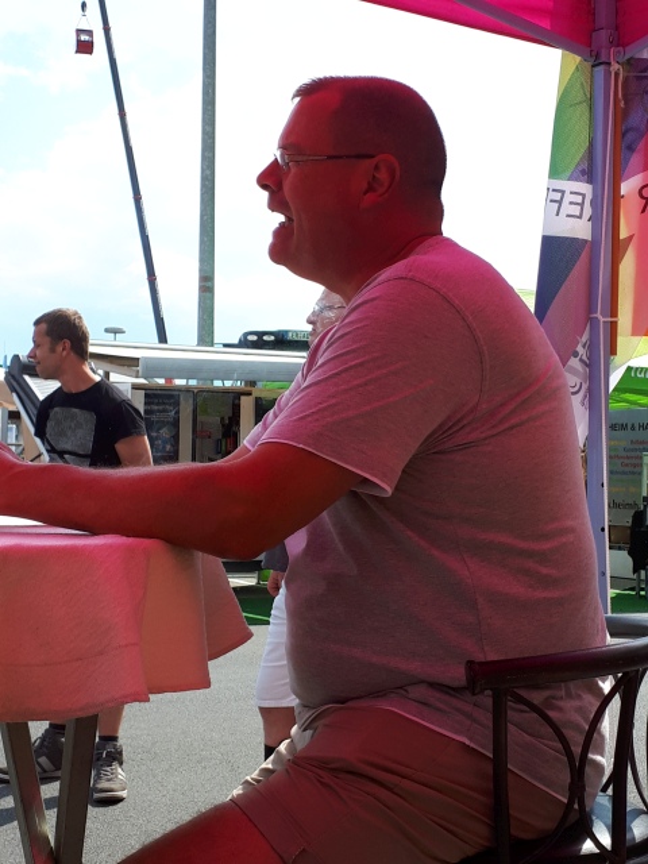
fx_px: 674
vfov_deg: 65.3
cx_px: 324
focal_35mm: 27
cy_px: 432
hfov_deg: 51.4
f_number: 1.9
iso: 40
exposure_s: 1/1027
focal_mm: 3.6
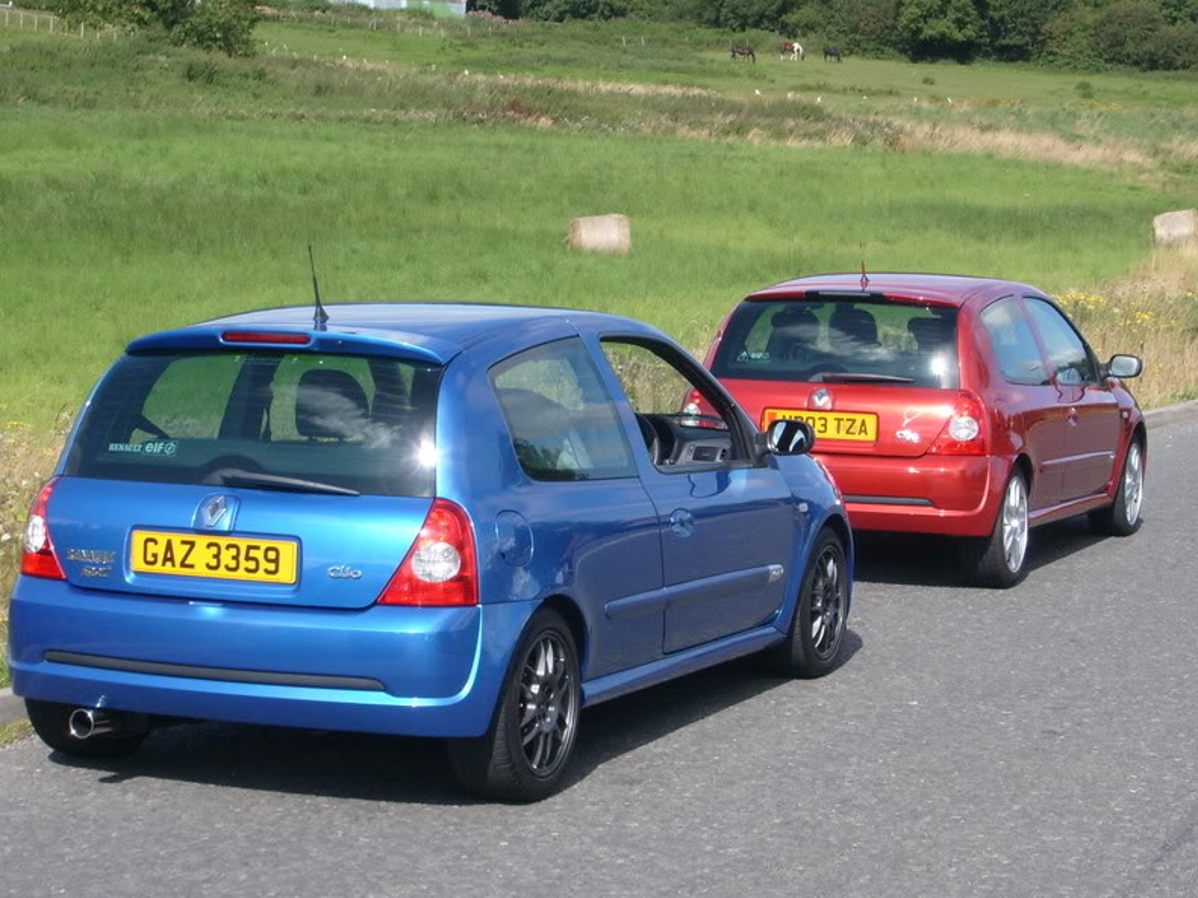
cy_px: 497
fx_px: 2734
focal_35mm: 79
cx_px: 630
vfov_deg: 18.7
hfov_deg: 24.7
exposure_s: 1/125
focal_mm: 10.3
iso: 80
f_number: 9.1
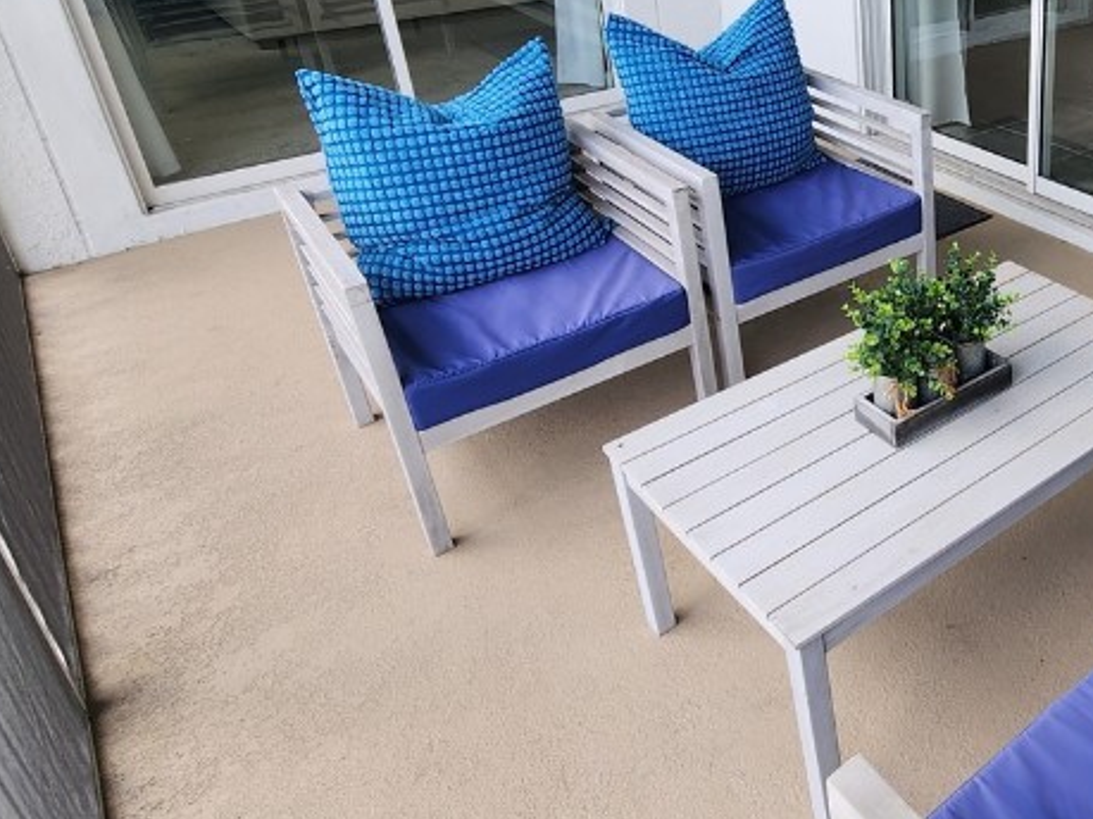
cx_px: 974
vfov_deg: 46.9
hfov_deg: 54.2
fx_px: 915
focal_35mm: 29
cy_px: 233
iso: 64
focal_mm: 2.2
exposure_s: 1/120
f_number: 2.2
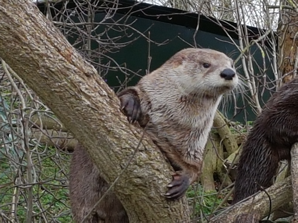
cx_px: 149
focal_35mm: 26
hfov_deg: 67.3
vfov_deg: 53.1
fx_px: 224
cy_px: 112
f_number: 1.7
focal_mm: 4.2
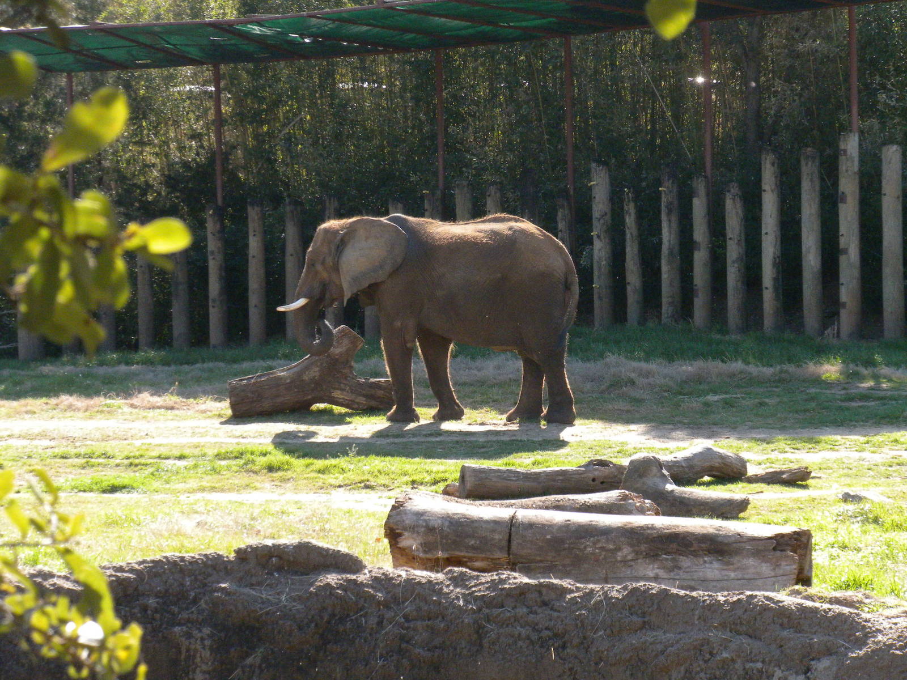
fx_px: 3118
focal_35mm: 119
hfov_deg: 16.6
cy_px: 340
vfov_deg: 12.5
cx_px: 454
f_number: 5.1
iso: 367
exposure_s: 1/522
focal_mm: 21
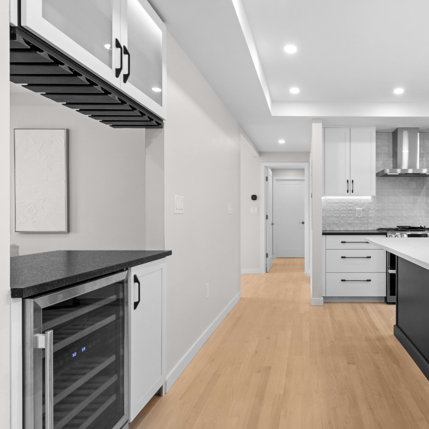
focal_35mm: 24
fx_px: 337
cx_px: 307
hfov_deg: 62.2
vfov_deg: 65.0
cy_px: 215
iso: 3200
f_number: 11
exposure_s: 1/50
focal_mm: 18.8
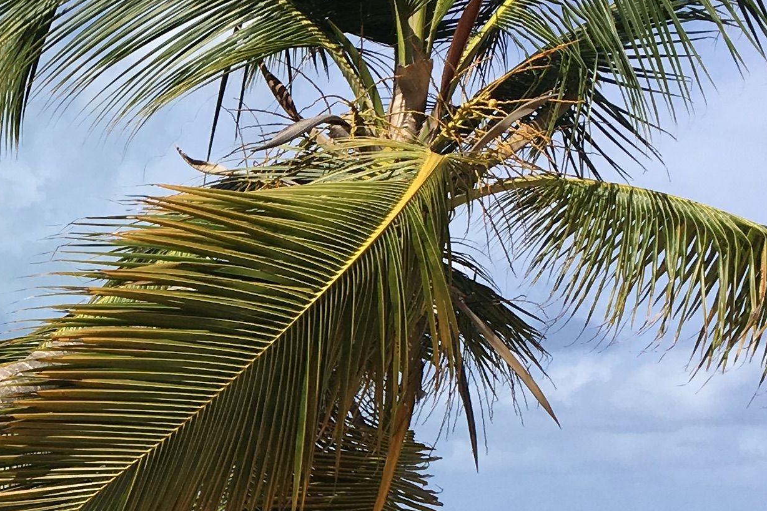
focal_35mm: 99
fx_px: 2109
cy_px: 436
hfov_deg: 19.5
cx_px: -136
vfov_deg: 13.7
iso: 25
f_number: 2.2
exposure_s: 1/2747
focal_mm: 4.15
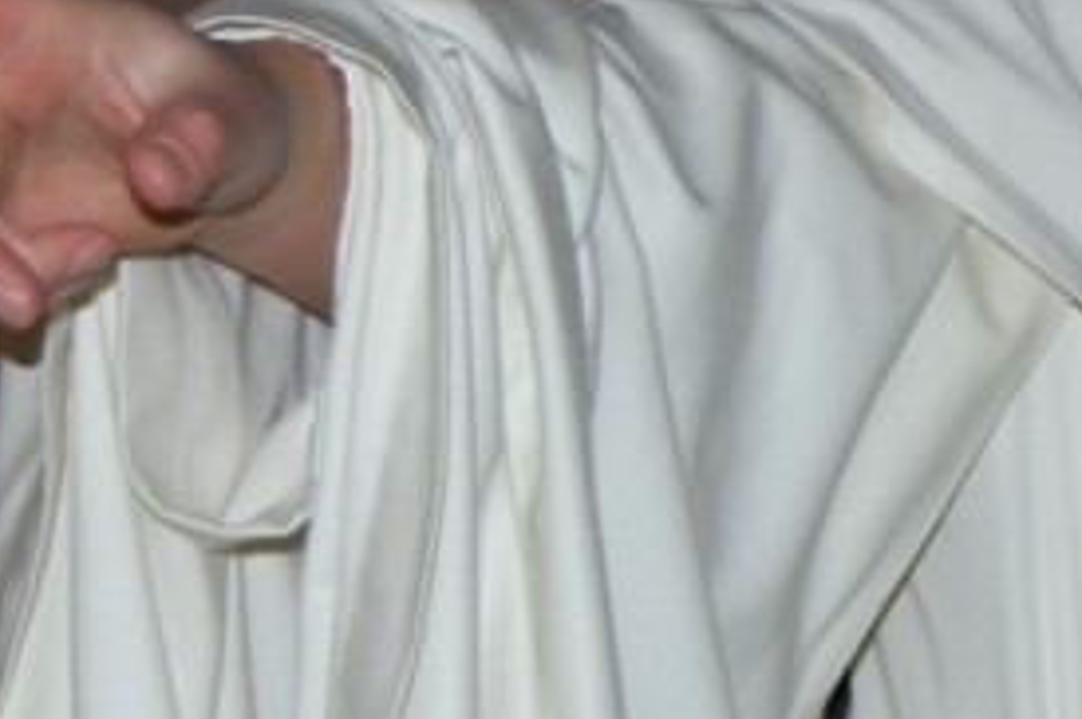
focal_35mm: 168
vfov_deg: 8.1
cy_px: 28
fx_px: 5043
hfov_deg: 12.0
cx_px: 1311
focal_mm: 34
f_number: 4.5
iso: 400
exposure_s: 1/60
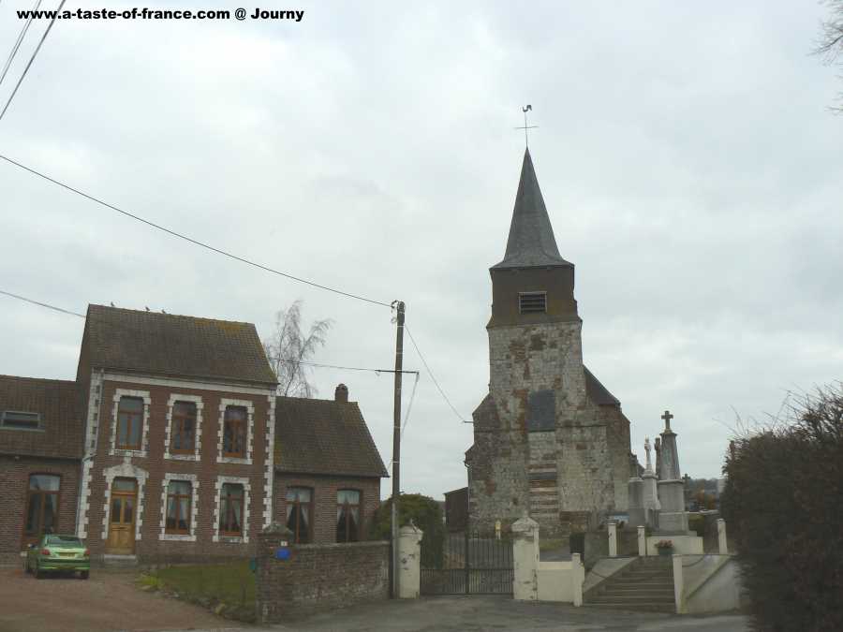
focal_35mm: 36
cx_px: 422
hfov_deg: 51.4
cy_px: 316
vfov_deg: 39.7
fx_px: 877
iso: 80
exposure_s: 1/250
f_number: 5.6
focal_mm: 6
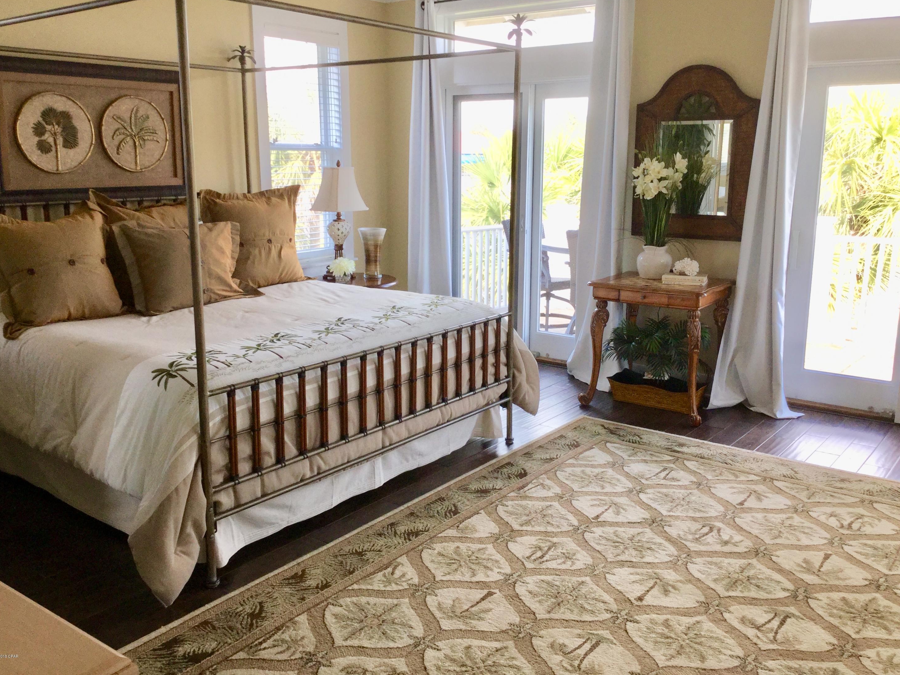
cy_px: 330
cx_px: 458
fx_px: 832
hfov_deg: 56.8
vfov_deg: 44.2
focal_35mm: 32
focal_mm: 3.3
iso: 32
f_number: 2.4
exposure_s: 1/60
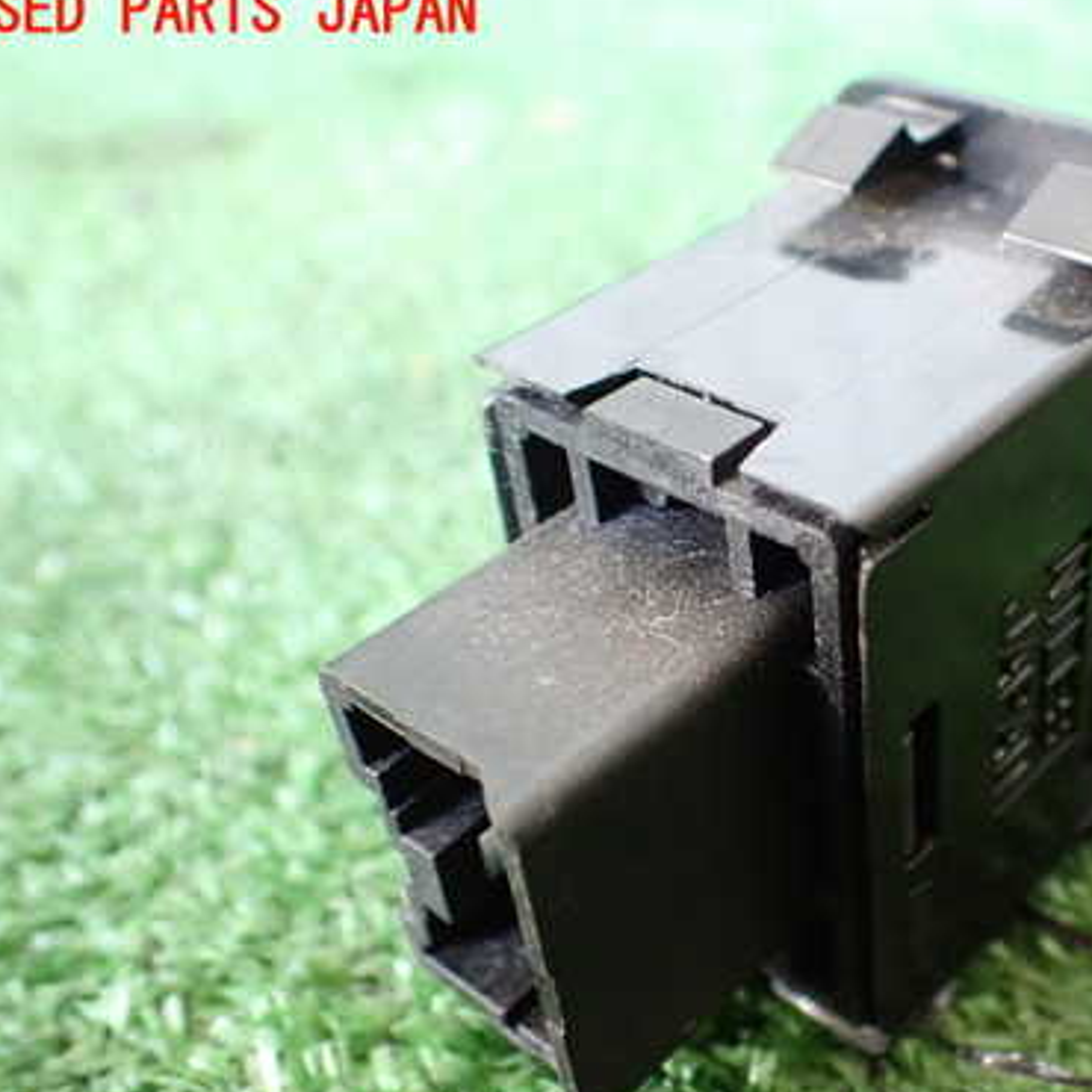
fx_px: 1535
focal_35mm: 43
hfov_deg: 38.1
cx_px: 826
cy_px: 640
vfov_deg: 39.0
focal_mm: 5.4
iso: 800
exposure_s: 1/40
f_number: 2.3
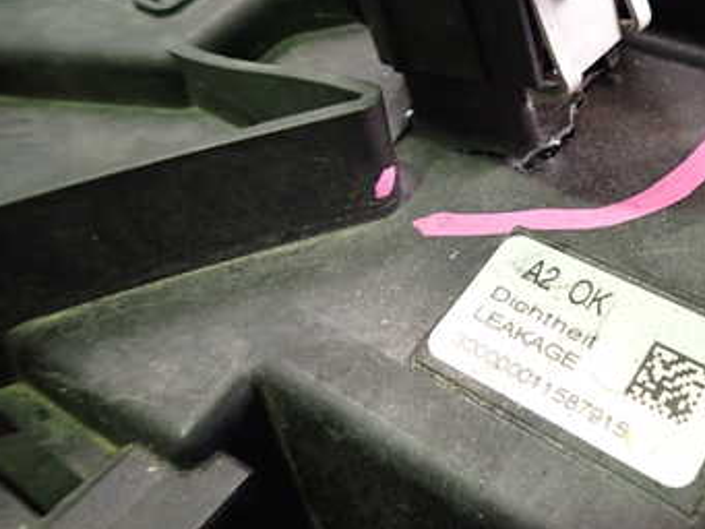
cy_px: 76
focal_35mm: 44
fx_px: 896
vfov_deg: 31.7
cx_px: 571
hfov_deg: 41.0
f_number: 2
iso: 640
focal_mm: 4.5
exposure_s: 1/30
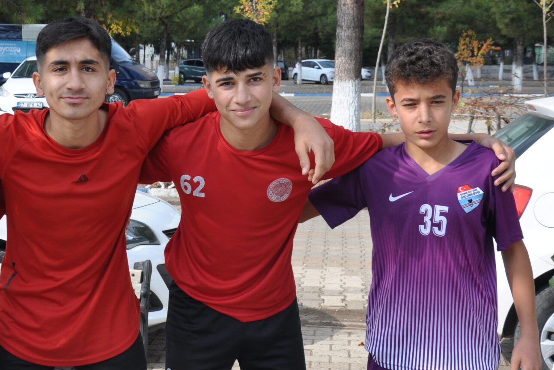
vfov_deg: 16.4
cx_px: 107
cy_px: 231
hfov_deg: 24.1
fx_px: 1277
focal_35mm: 83
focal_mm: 28
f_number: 7.1
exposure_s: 1/200
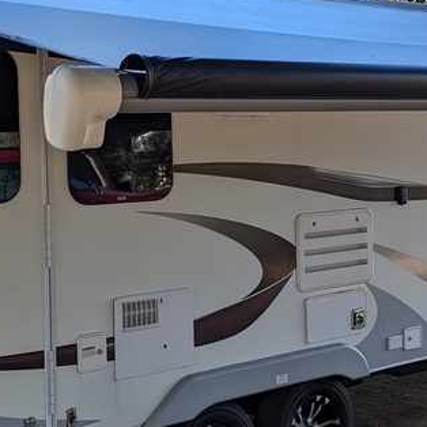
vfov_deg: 22.8
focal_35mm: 76
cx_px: 209
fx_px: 1061
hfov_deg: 22.8
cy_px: 197
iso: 40
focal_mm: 4.38
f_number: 1.73
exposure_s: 1/1232
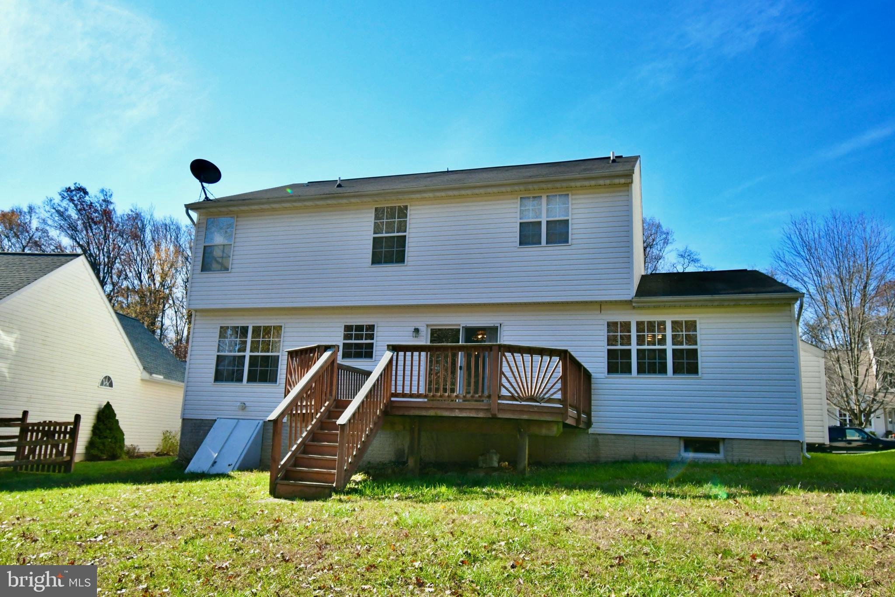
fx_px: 671
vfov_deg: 47.9
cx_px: 448
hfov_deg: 67.4
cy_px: 298
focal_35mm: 27
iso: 3200
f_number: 5.6
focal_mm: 18
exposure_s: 1/8000
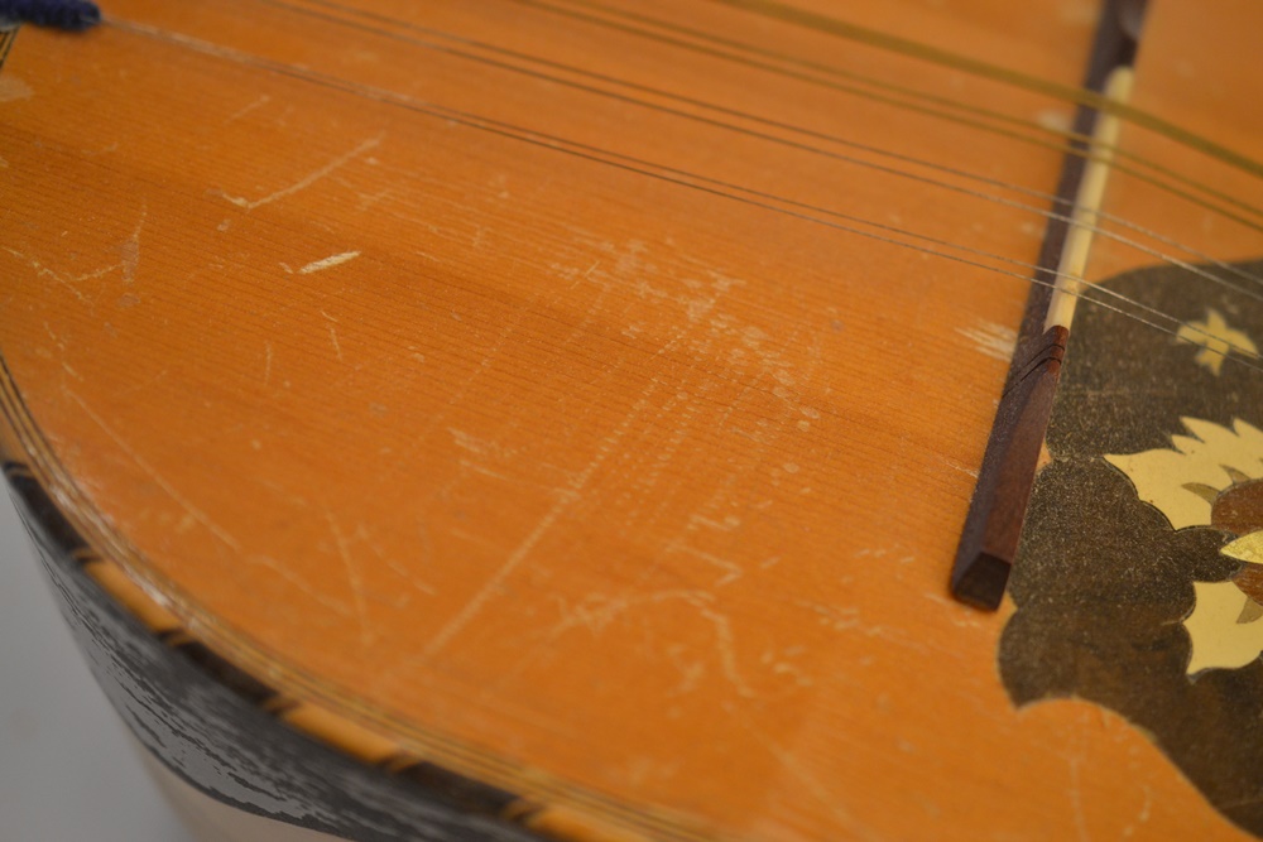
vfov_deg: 22.6
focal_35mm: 60
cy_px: 421
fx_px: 2105
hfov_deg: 33.4
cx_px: 632
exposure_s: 1/60
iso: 640
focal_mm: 40
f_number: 3
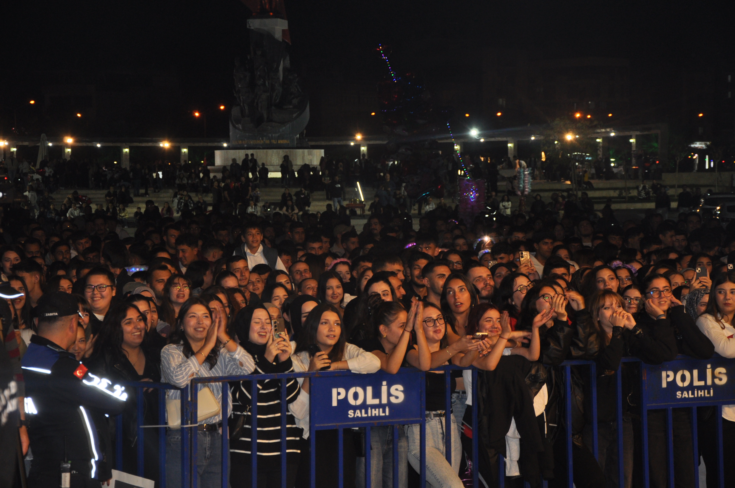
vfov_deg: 15.7
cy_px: 244
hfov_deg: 23.4
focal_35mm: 87
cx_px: 368
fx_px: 1774
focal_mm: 58
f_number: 5
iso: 640
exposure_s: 1/60
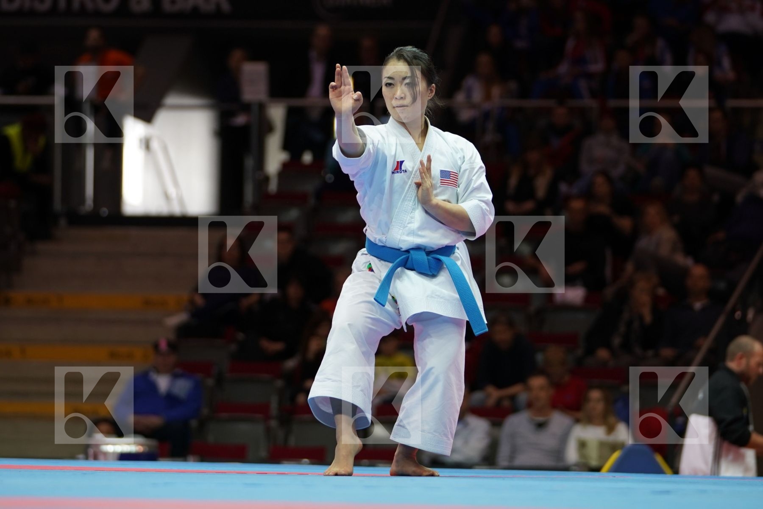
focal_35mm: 193
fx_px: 4090
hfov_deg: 10.7
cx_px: 382
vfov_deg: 7.1
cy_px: 254
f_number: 2.8
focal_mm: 129
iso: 640
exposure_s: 1/200
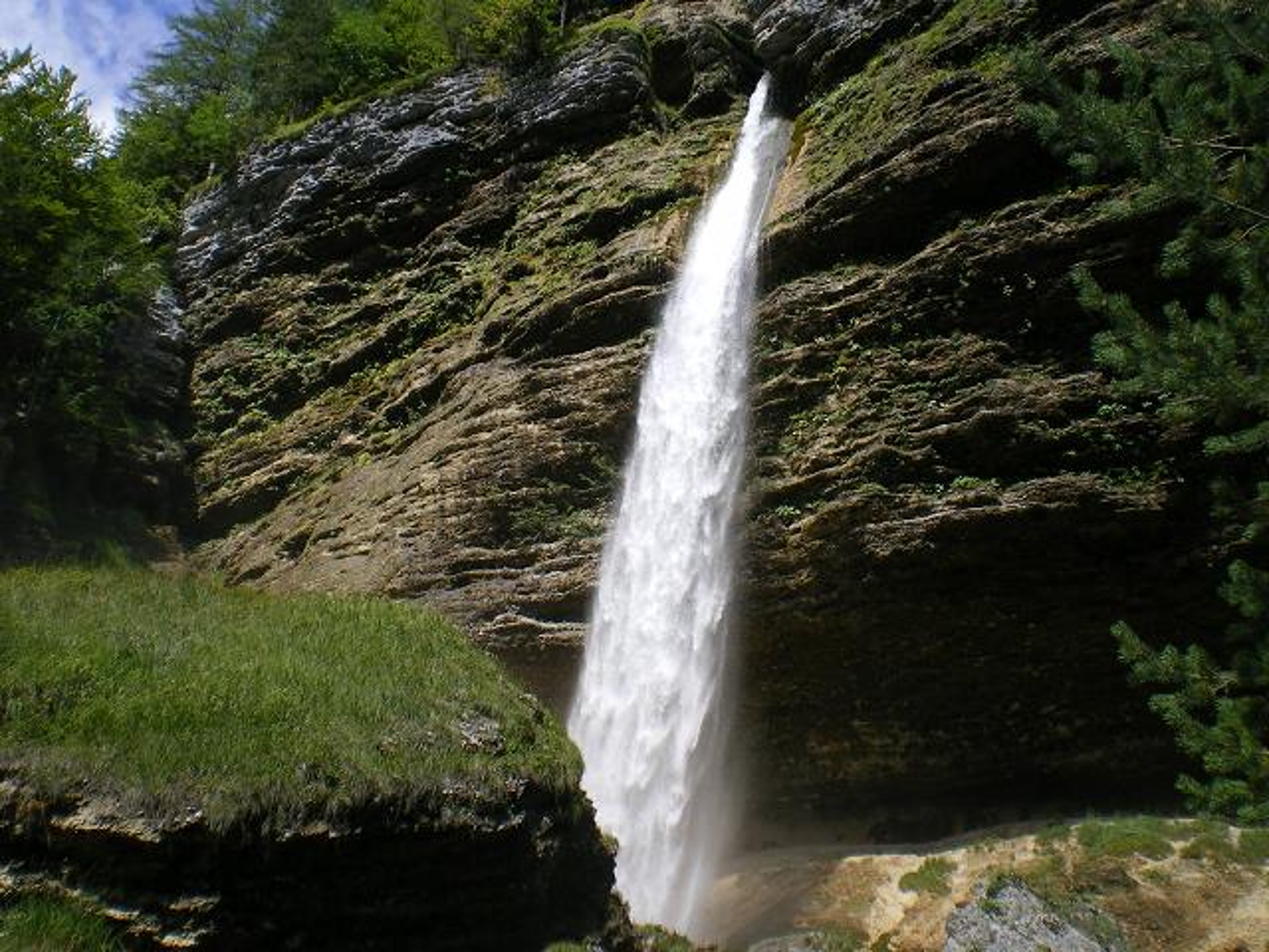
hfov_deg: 49.0
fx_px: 1393
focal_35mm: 38
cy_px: 476
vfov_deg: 37.7
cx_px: 634
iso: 64
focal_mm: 6.3
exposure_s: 1/250
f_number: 4.6
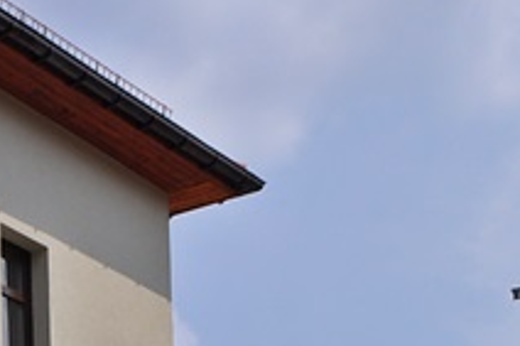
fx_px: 2093
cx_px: -341
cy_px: 655
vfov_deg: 9.0
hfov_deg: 13.1
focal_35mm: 145
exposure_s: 1/500
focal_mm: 20
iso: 200
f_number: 11
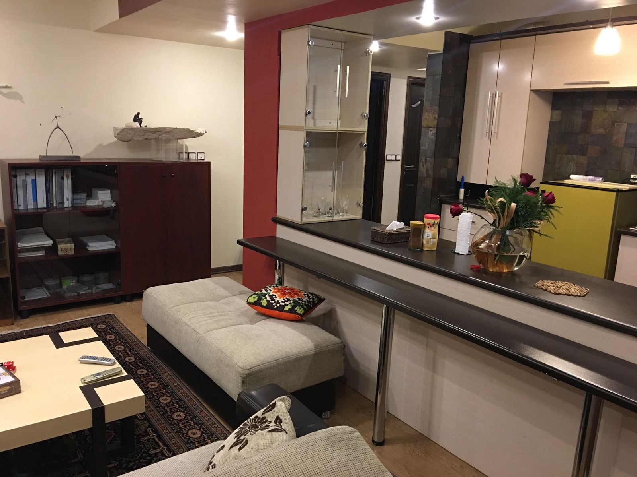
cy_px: 238
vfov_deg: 48.2
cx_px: 318
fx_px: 534
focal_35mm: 29
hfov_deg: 61.7
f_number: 2.2
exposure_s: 1/17
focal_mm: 4.15
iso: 125
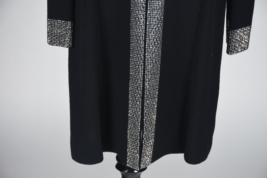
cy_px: 89
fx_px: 1169
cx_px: 134
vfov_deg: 8.7
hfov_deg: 13.0
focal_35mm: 158
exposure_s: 1/125
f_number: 10
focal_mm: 105
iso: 200
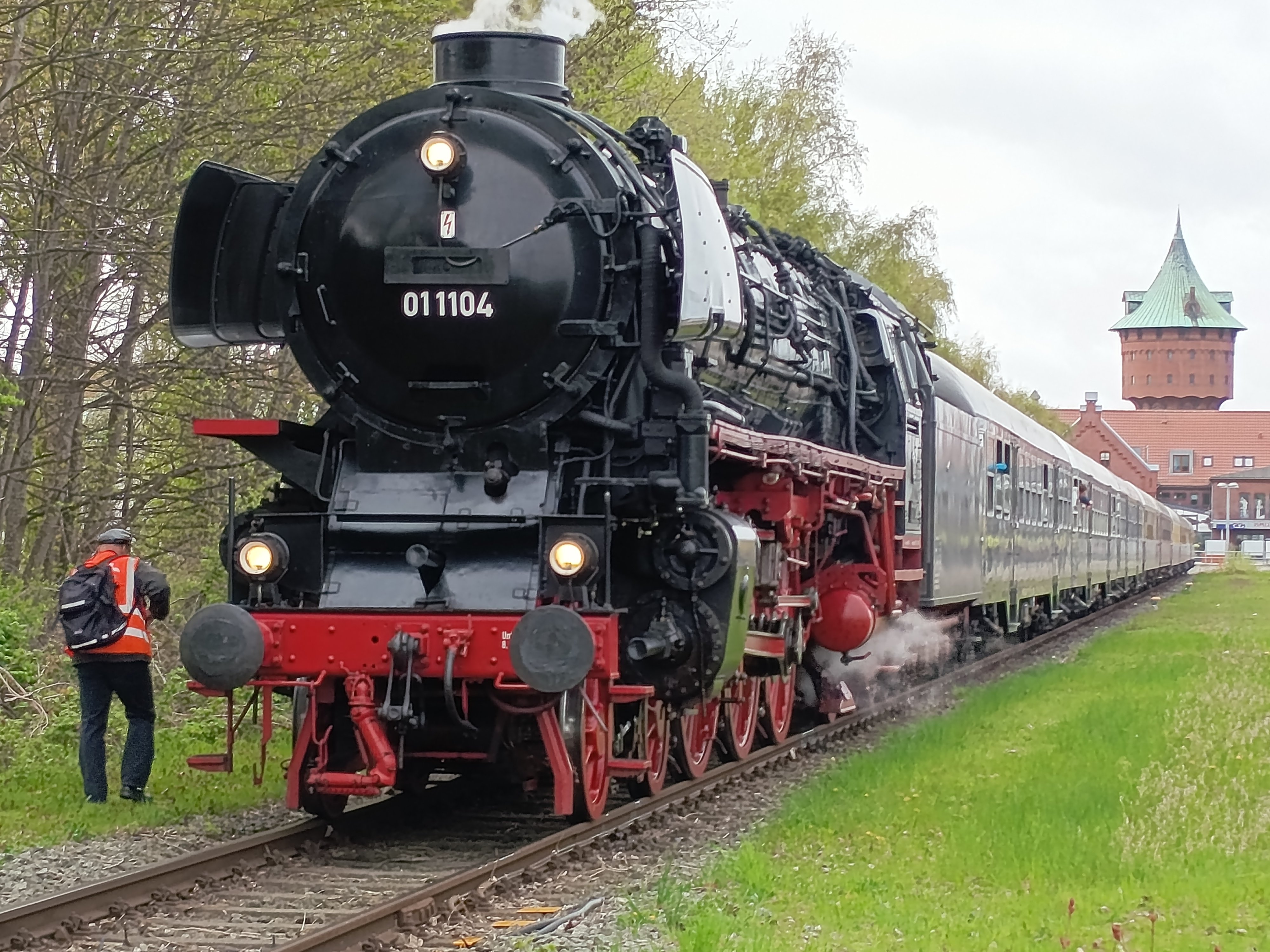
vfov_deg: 14.1
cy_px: 476
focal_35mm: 105
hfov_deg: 18.7
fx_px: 3852
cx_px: 635
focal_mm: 5.27
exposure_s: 1/140
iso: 50
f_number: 1.7
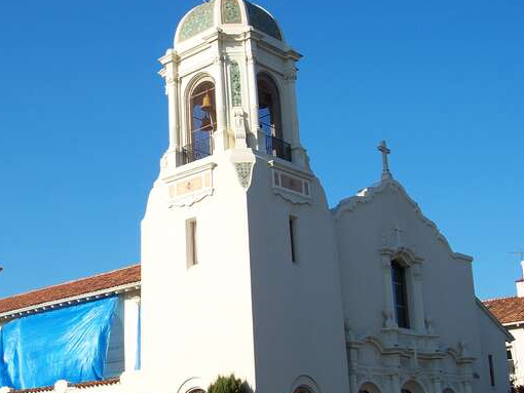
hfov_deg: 32.5
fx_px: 878
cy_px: 232
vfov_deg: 25.2
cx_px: 119
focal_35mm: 58
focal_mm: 7.8
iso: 64
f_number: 4
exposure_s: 1/500
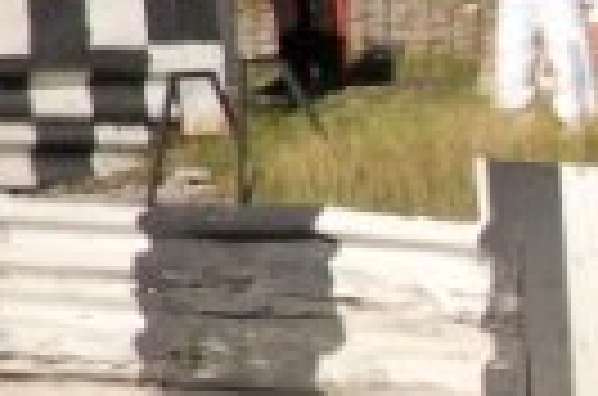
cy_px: 472
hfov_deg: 2.5
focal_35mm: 838
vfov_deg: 1.6
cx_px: 1353
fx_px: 13887
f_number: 6
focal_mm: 116
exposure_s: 1/1000
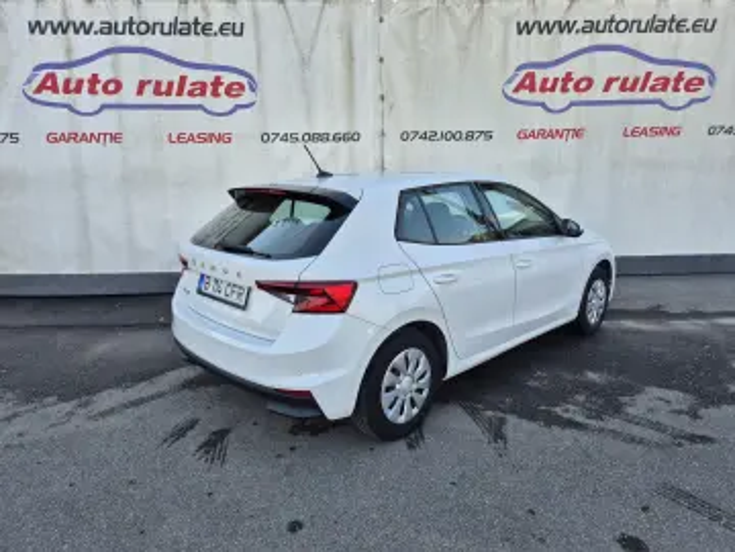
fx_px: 488
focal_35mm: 23
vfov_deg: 58.9
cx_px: 368
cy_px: 276
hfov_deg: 73.9
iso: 25
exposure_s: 1/336
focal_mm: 5.4
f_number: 1.8
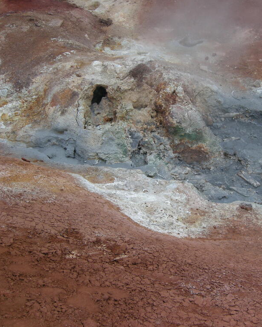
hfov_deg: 32.1
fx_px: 446
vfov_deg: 40.3
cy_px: 164
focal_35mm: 46
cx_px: 198
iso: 100
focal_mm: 7.5
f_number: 3
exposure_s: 1/47.7
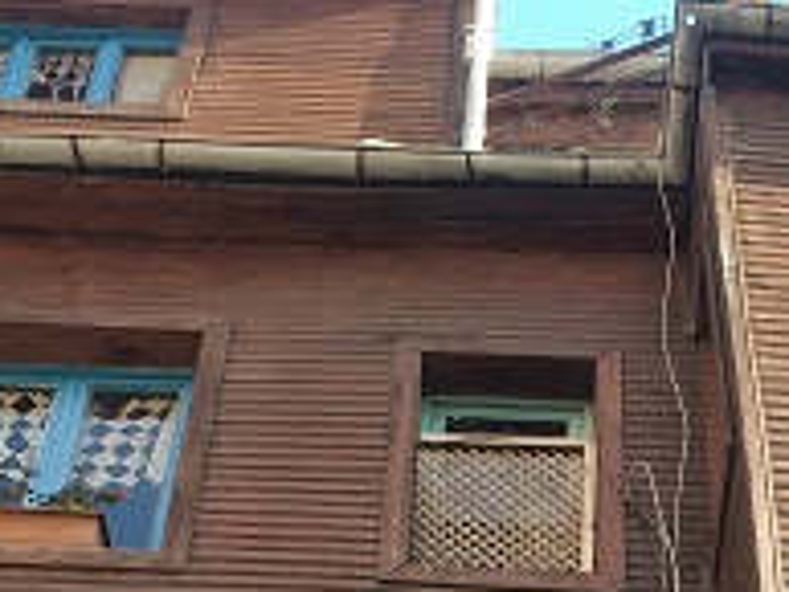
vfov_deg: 13.4
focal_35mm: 105
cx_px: 675
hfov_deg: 18.5
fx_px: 2395
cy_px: 835
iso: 32
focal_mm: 4.15
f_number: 2.2
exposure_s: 1/284
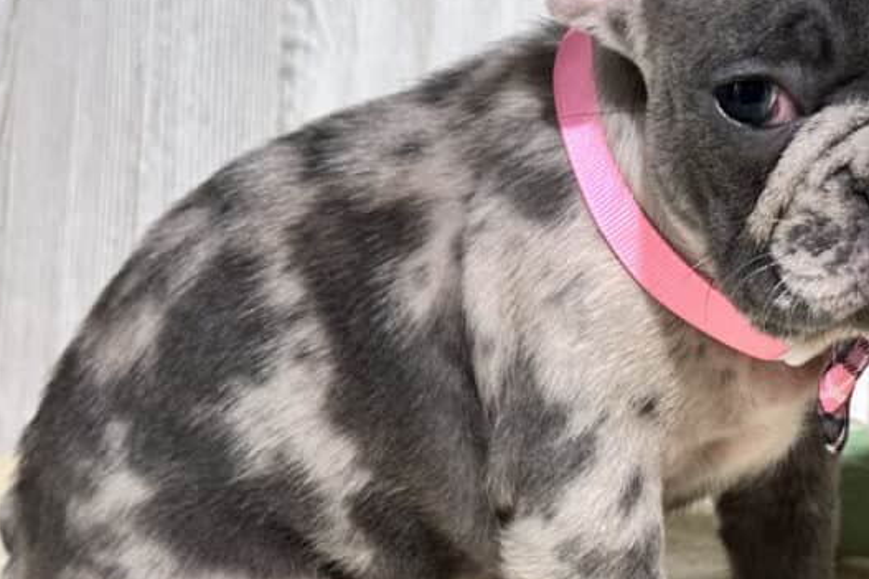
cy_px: 252
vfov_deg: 14.1
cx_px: 739
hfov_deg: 20.7
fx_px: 2341
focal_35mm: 97
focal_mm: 6.86
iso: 500
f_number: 1.78
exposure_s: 1/40
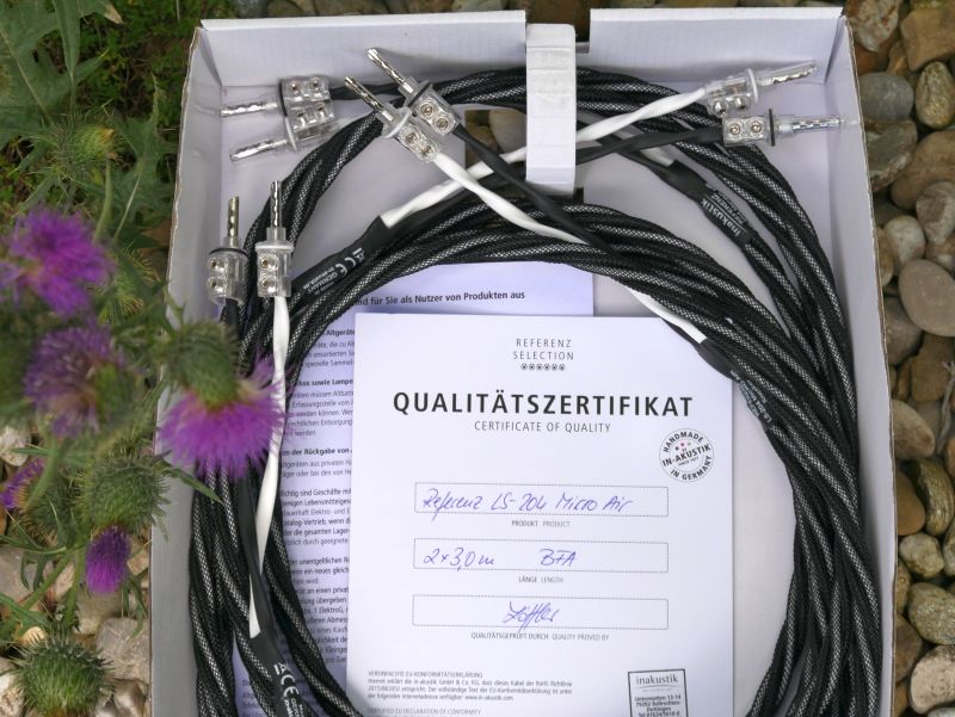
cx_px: 478
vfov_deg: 16.1
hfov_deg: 21.3
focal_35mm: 92
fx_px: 2540
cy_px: 358
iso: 200
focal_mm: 46
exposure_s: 1/320
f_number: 6.3
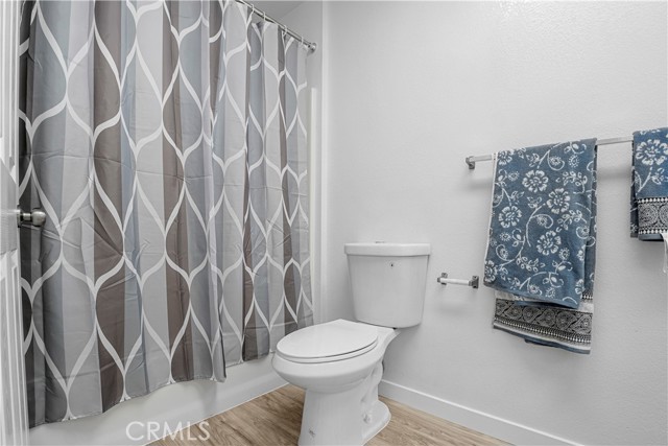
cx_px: 334
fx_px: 278
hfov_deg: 100.4
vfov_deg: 77.4
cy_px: 223
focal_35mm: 15
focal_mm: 10
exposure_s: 1/5
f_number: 7.1
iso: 250
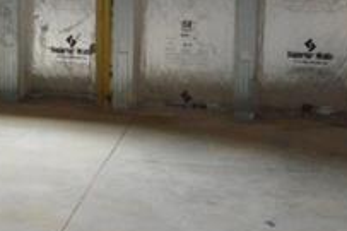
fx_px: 1165
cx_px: 15
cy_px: -38
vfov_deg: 11.1
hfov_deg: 16.6
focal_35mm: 121
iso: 1000
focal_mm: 16
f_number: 5
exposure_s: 1/60
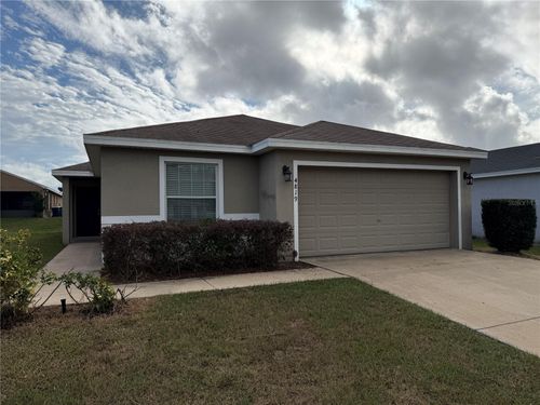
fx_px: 374
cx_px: 270
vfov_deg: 56.8
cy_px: 202
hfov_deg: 71.6
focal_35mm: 24
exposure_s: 1/11905
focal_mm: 6.76
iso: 80
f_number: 1.78
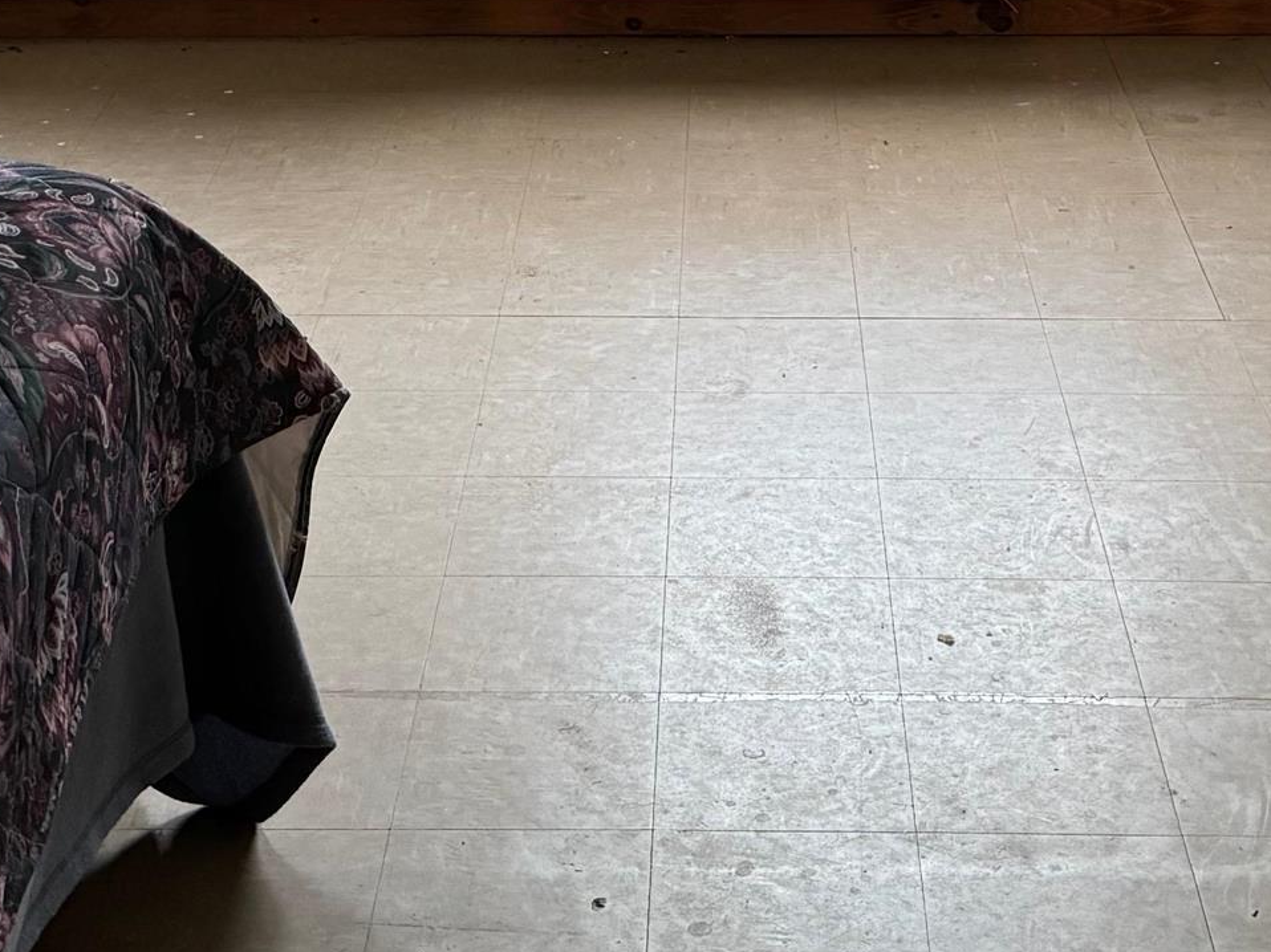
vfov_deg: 18.2
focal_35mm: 77
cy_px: -188
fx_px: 2827
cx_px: 638
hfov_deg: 25.3
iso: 640
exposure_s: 1/60
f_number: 1.78
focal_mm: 6.76
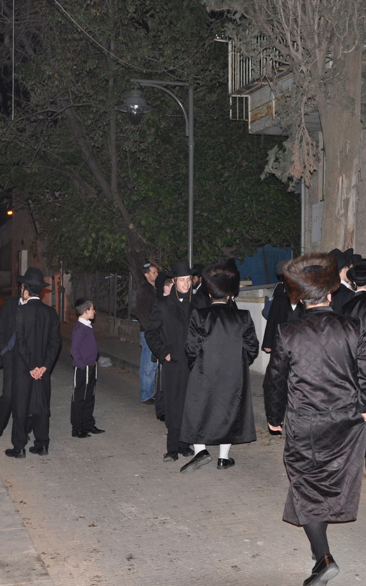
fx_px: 894
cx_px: 254
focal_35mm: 56
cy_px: 289
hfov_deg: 23.0
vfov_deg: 36.3
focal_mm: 24
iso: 500
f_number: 3.5
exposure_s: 1/60
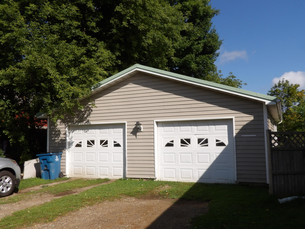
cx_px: 152
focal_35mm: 33
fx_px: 291
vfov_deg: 42.9
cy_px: 114
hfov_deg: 55.4
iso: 100
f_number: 7.1
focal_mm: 5.9
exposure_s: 1/308
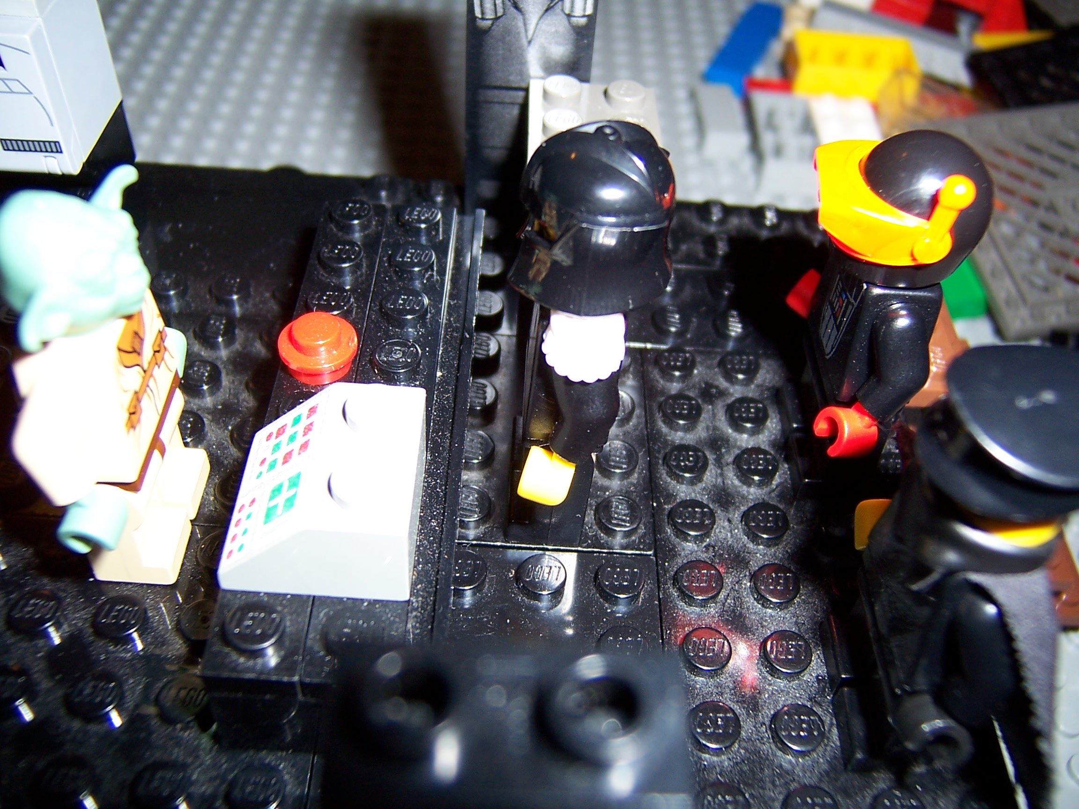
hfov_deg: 55.4
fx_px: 1029
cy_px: 404
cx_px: 540
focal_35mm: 33
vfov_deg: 42.9
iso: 80
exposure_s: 1/60
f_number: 2.8
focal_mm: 5.5
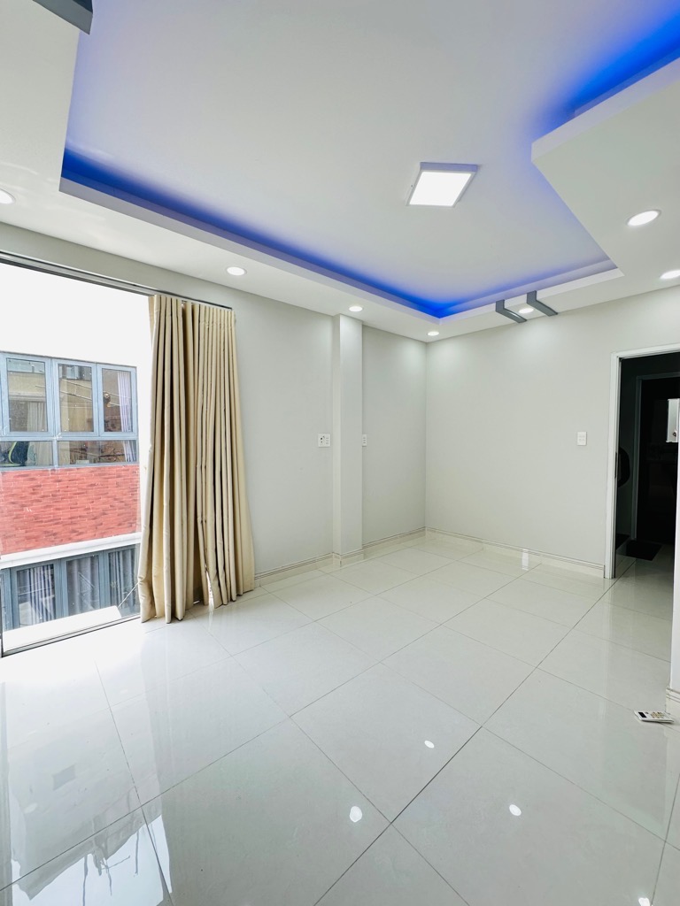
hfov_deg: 85.7
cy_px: 453
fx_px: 367
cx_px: 340
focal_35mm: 14
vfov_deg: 102.1
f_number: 2.2
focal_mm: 2.22
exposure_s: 1/99
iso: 80
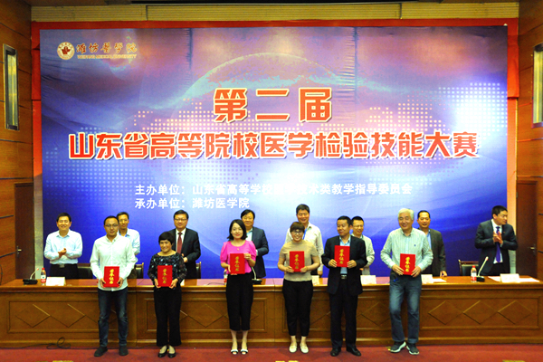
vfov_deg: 40.0
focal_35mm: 33
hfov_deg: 57.2
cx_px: 272
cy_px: 181
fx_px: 498
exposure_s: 1/50
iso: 3200
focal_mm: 22
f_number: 6.3
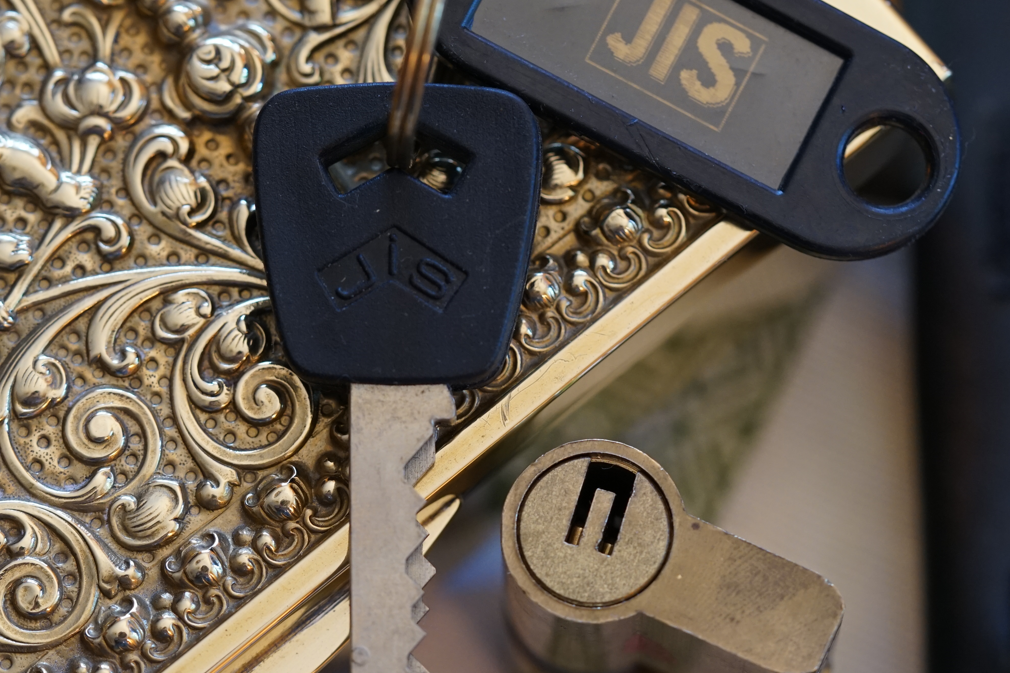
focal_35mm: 136
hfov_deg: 15.1
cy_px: 390
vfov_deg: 10.1
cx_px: 425
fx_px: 3815
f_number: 4
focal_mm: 90
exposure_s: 1/100
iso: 1000
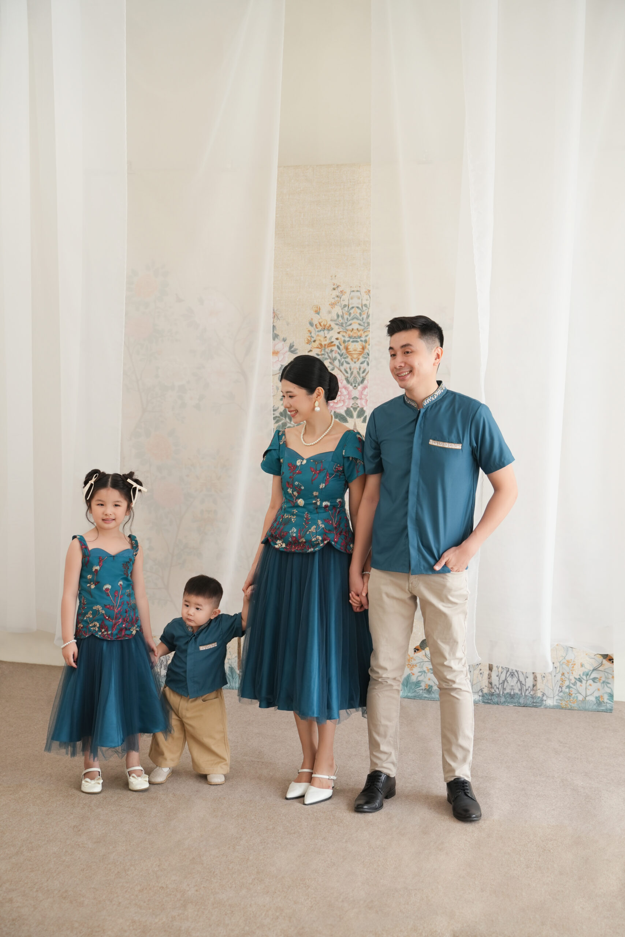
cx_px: 312
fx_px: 1172
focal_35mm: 45
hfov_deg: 29.9
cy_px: 468
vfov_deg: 43.6
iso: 250
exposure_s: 1/125
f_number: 3.5
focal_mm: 45
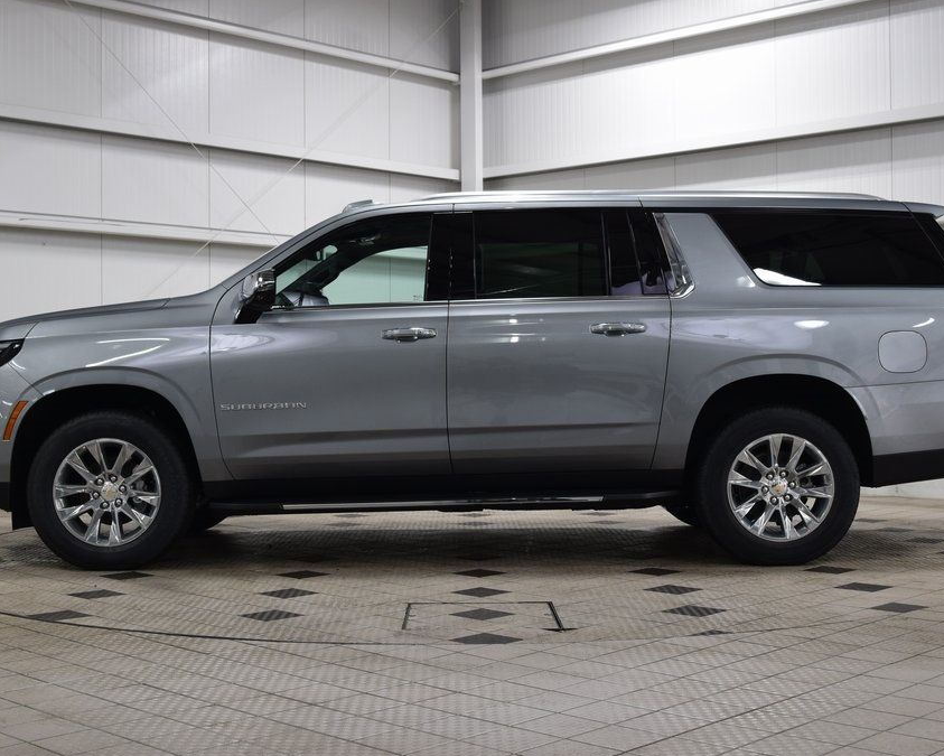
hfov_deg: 37.6
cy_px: 380
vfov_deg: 30.5
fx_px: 1385
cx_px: 483
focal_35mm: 50
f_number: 6.3
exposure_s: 1/20
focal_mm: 29
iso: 400
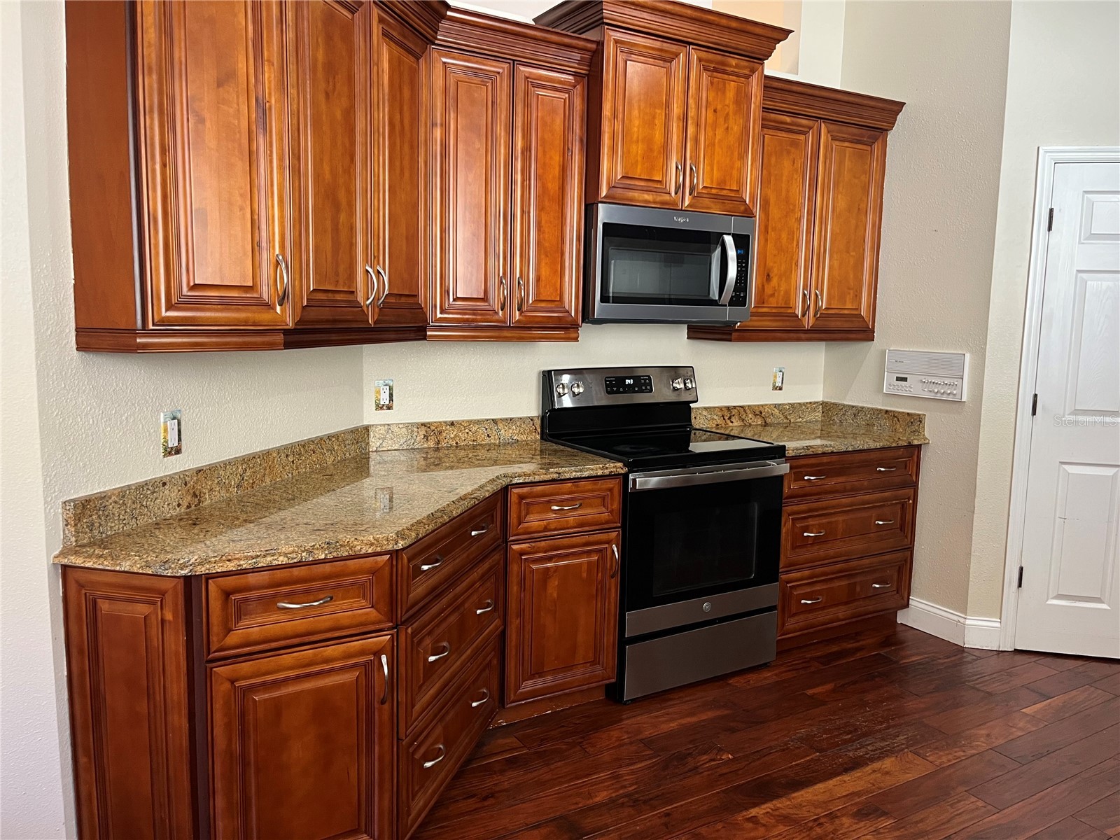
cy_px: 420
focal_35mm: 26
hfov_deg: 67.3
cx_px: 560
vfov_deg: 53.1
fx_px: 841
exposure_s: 1/60
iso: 200
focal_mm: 5.1
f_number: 1.6
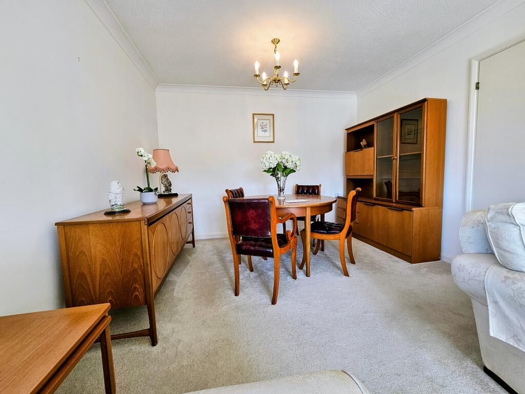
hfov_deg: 106.2
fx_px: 197
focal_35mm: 13
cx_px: 262
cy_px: 197
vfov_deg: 89.9
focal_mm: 1.7
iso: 32
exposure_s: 1/50
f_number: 2.2
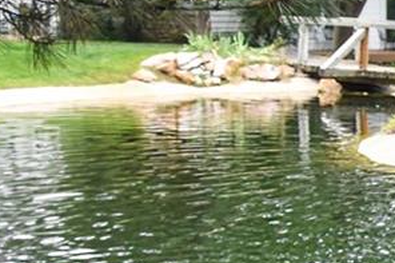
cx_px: 774
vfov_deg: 9.4
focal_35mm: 146
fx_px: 1601
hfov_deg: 12.5
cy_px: 158
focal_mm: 18
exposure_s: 1/125
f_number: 5.6
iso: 400
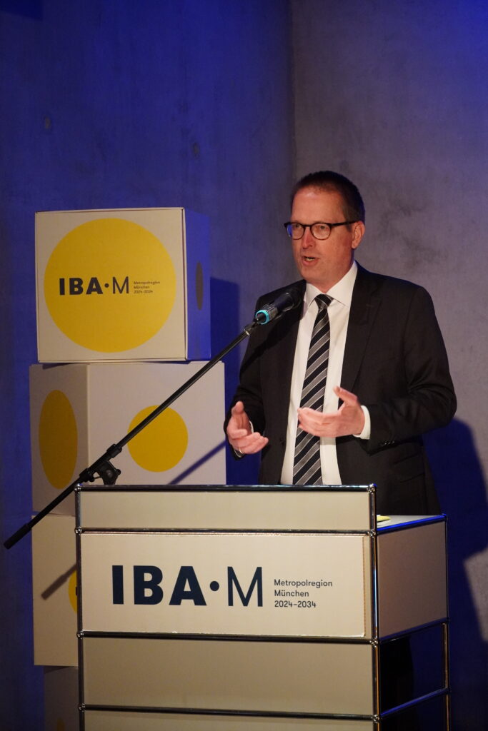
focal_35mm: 118
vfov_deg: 17.3
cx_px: 244
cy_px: 366
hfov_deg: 11.6
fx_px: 2408
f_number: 5.6
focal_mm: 79
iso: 6400
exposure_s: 1/60
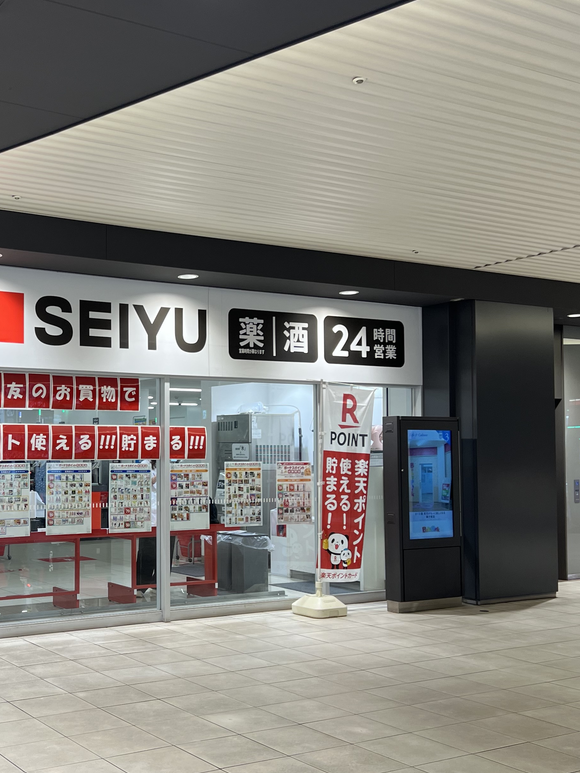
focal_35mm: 43
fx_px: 961
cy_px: 404
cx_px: 135
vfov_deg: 43.8
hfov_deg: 32.8
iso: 50
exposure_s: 1/100
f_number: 1.5
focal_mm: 5.7
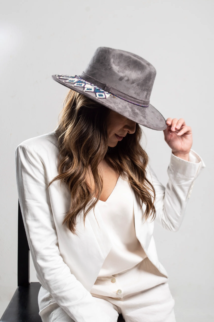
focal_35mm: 66
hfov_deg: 20.6
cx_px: 107
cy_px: 161
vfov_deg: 30.5
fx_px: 590
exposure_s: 1/160
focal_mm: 44
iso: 200
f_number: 7.1
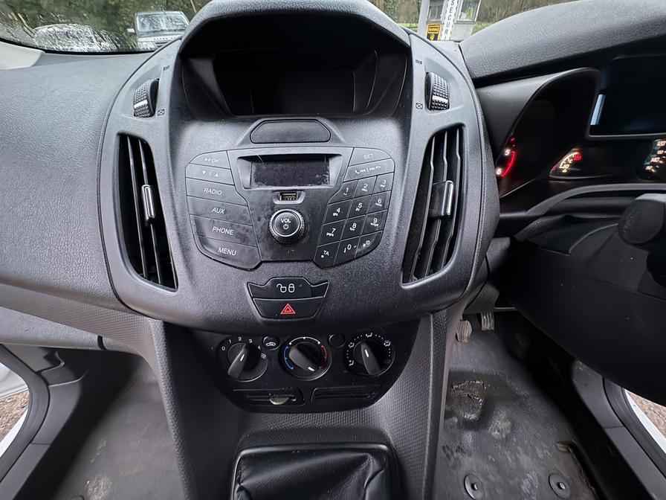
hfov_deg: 102.1
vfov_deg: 85.7
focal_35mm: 14
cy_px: 250
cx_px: 333
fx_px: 269
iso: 500
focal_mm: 2.22
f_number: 2.2
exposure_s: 1/10
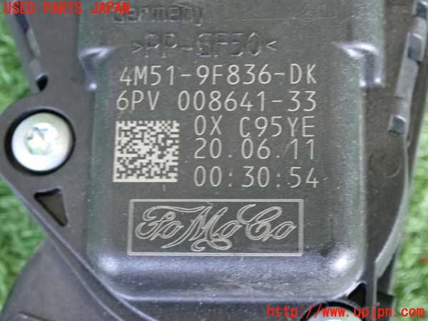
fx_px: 1236
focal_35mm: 100
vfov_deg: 14.8
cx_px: 214
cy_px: 160
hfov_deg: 19.6
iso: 1250
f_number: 4.9
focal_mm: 18
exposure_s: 1/25
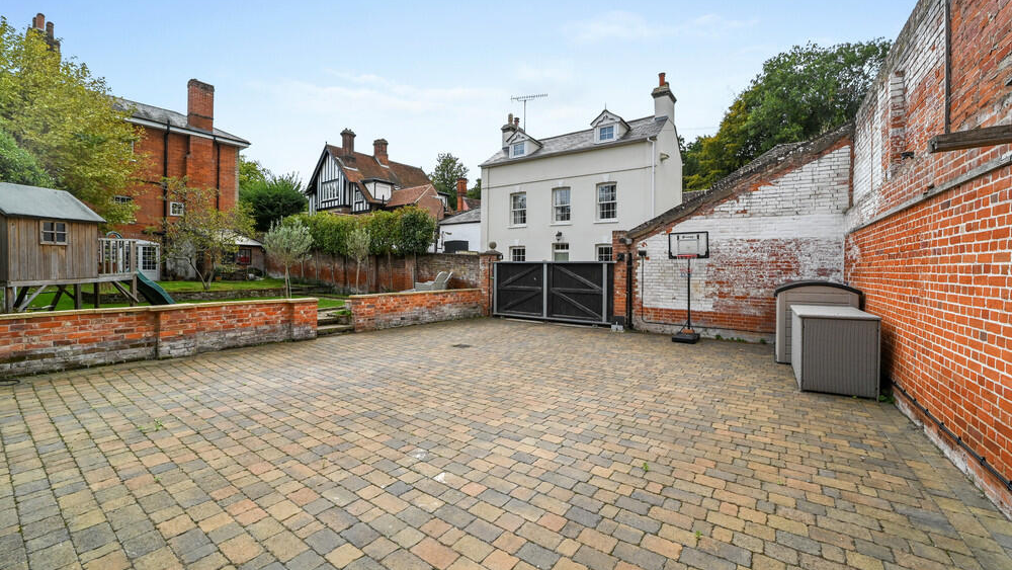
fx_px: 403
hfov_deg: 103.0
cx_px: 502
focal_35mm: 15
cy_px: 268
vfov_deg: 70.5
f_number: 11
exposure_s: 1/500
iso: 500
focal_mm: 14
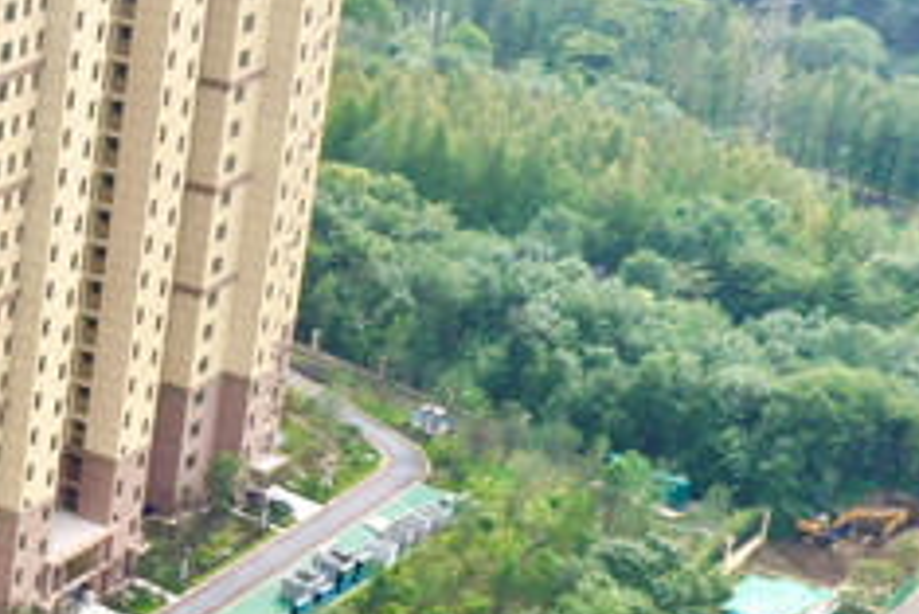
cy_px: 407
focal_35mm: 119
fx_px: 3040
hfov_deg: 14.7
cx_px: -810
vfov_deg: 11.5
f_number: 8
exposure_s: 1/160
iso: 100
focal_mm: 10.26
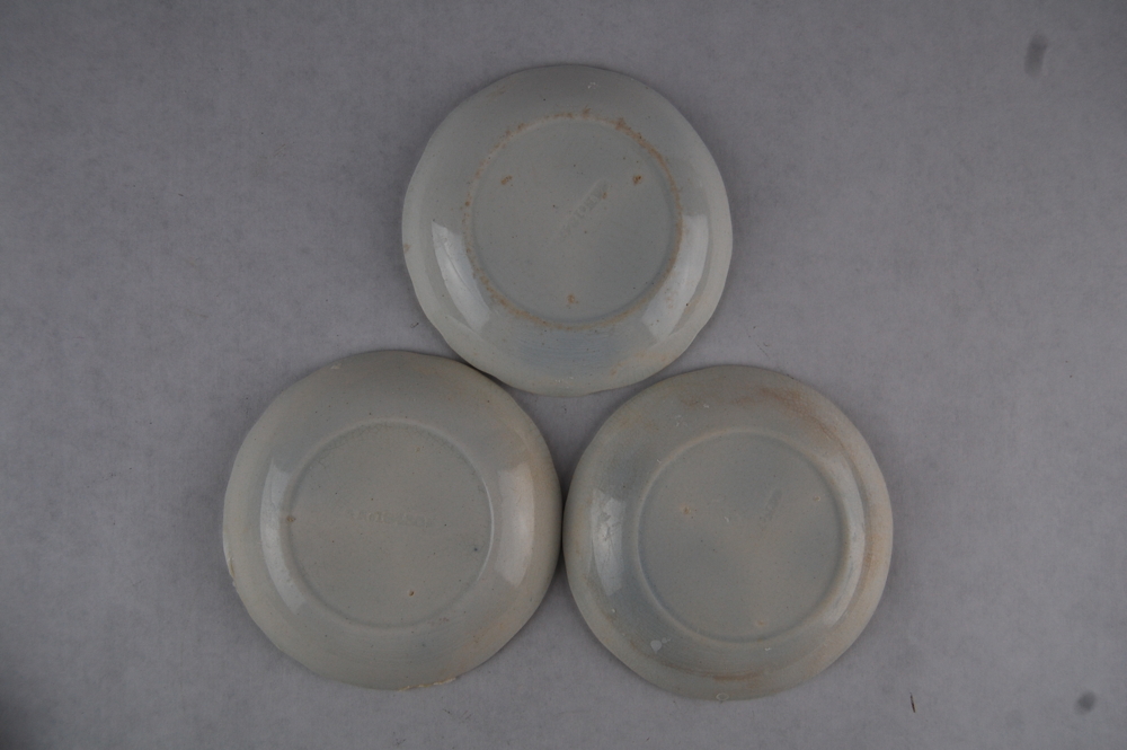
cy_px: 375
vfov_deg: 38.3
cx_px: 564
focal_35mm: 34
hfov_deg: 55.1
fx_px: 1079
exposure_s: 1/125
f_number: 5.6
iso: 220
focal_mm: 23
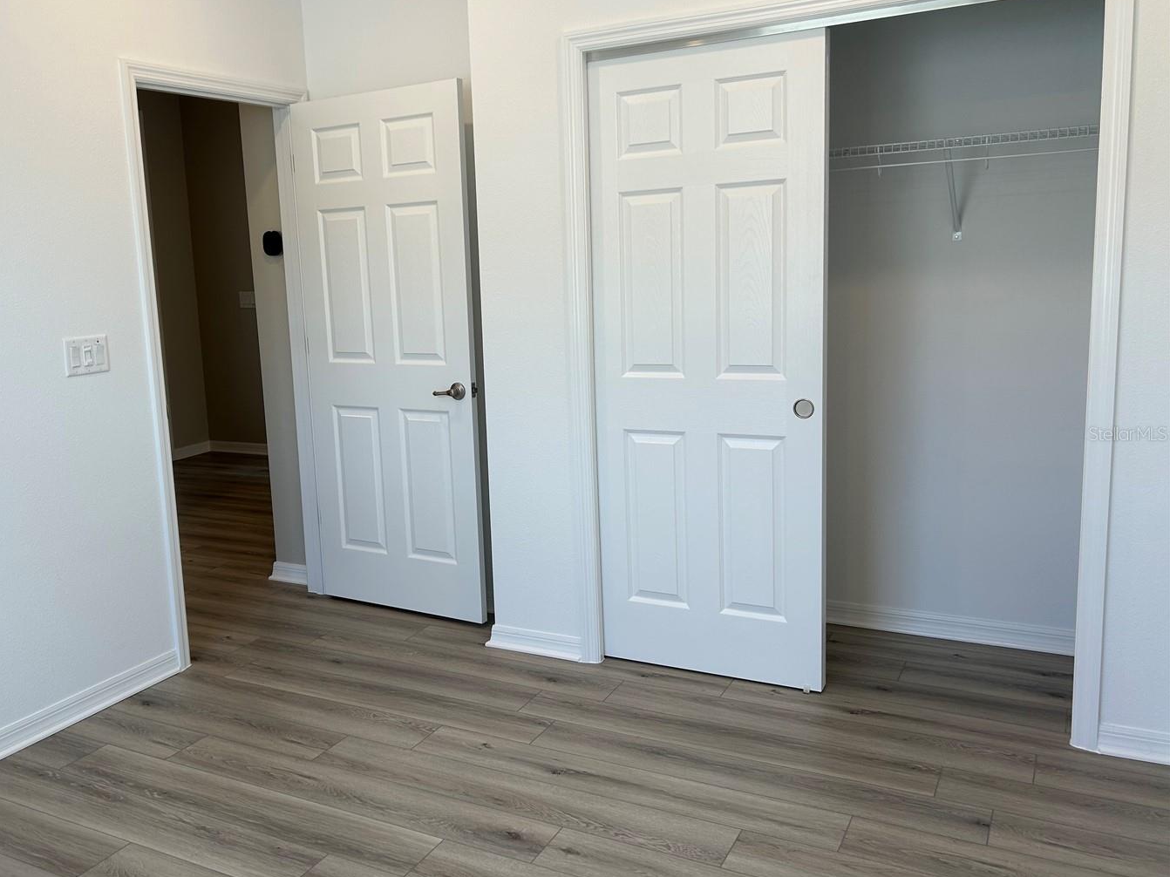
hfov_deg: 57.9
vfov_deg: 45.4
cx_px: 473
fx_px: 1048
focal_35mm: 31
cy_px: 433
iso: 32
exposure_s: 1/120
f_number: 1.5
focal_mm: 5.7
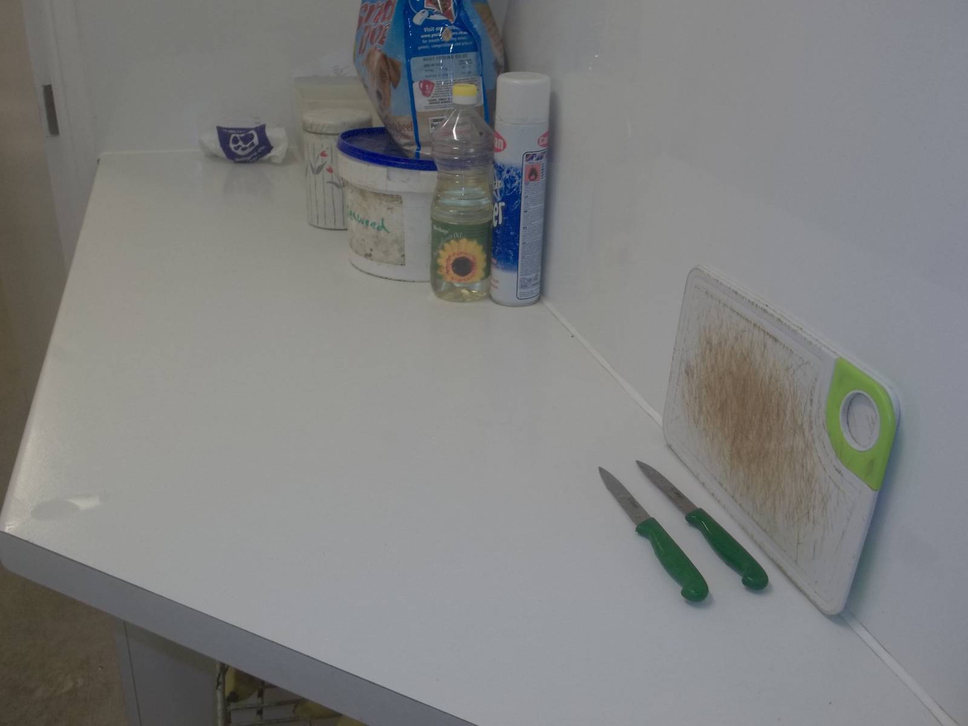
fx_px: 923
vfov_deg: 42.9
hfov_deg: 55.4
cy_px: 363
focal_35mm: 33
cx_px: 484
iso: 80
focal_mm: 5.9
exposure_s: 1/30
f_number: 3.3
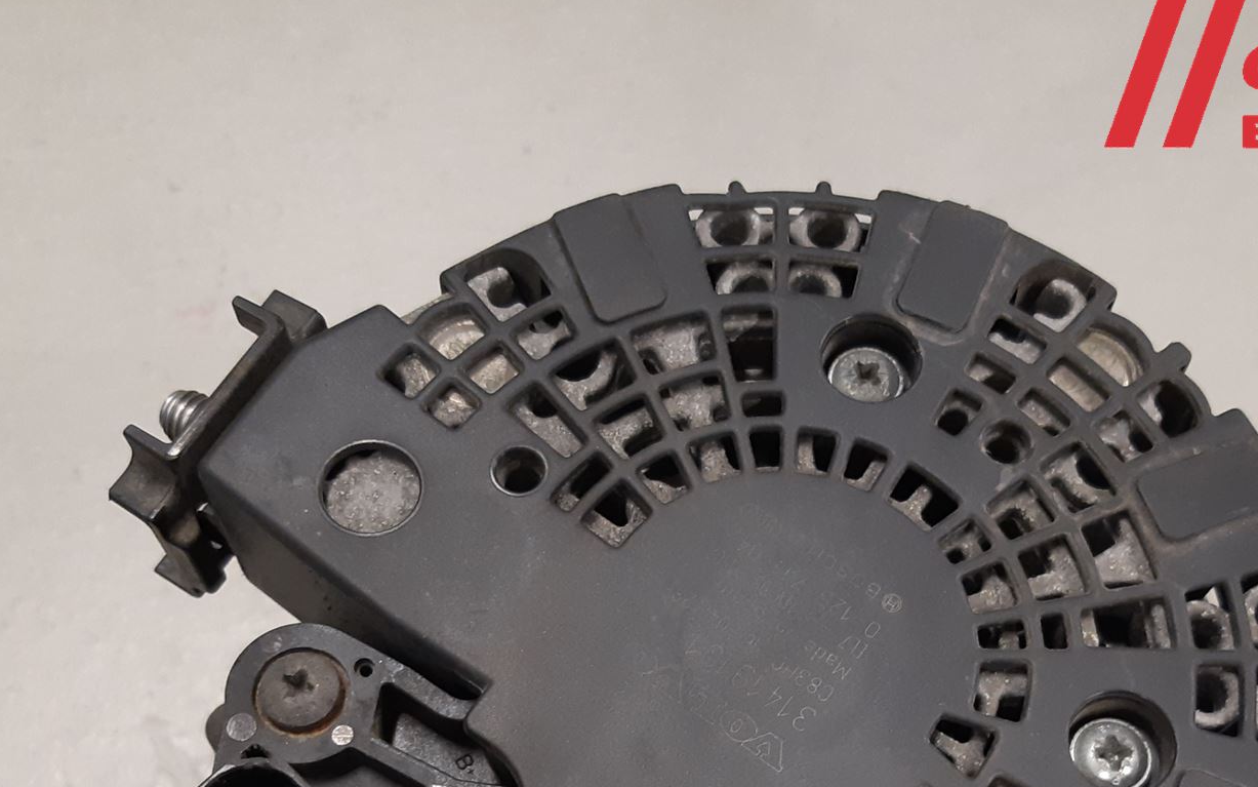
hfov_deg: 43.4
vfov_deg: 26.7
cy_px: 762
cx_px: 684
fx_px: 1577
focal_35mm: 46
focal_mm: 3.93
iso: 160
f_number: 1.7
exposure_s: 1/50
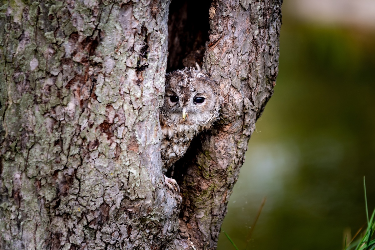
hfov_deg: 6.9
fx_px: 3125
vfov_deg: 4.6
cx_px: 188
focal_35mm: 300
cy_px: 125
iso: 100
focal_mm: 200
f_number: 2.8
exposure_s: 1/800
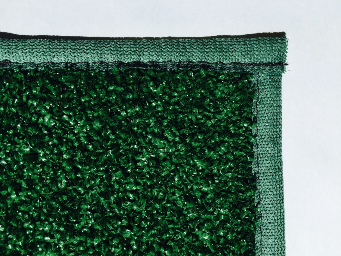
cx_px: 170
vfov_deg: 48.2
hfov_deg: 61.7
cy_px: 128
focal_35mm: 29
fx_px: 286
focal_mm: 4.15
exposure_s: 1/791
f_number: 2.2
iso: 32
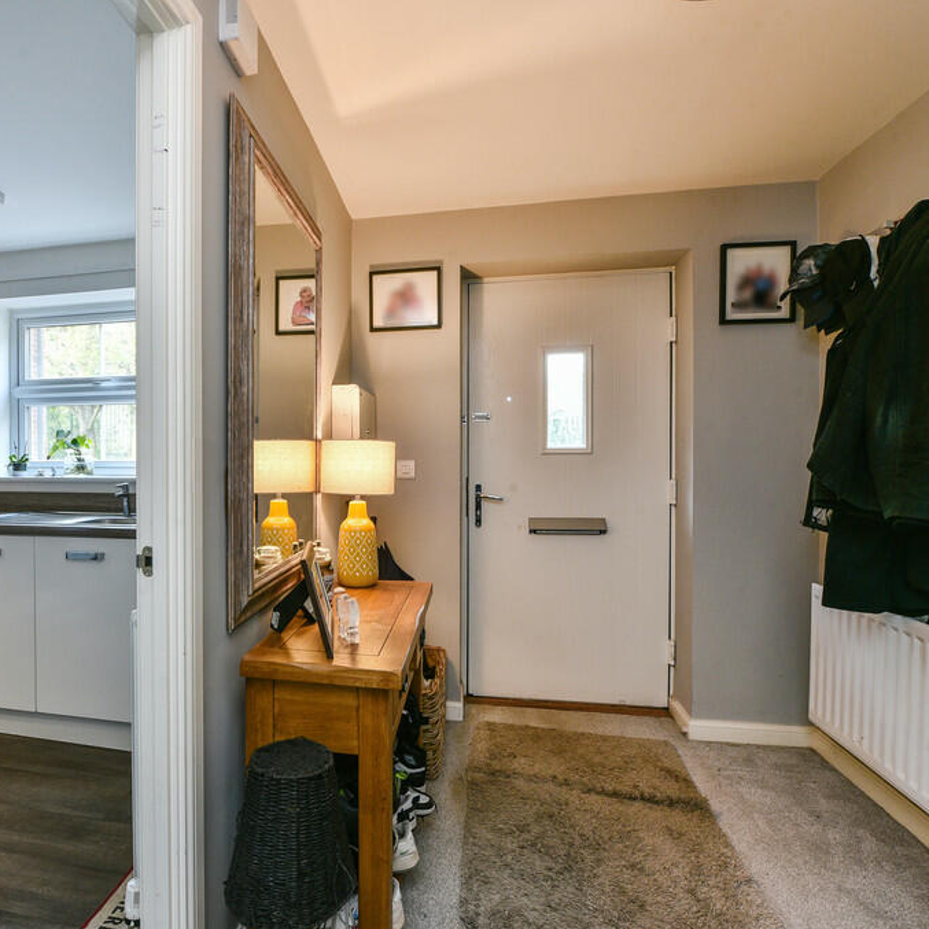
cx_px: 347
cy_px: 468
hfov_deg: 79.2
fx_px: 547
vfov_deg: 80.7
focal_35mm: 18
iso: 250
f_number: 9
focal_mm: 14
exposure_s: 1/4
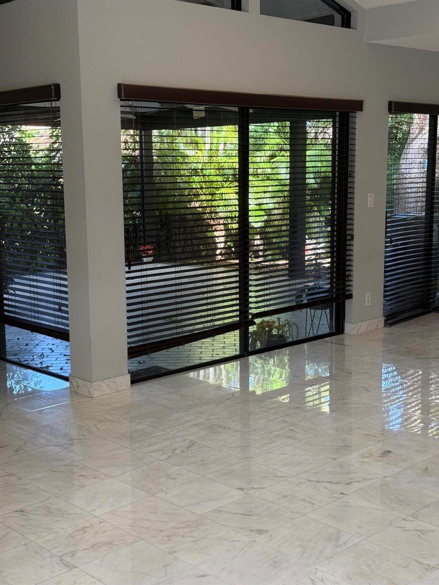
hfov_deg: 30.3
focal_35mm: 48
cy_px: 292
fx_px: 812
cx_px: 220
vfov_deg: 39.7
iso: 125
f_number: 1.78
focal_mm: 6.76
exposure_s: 1/170
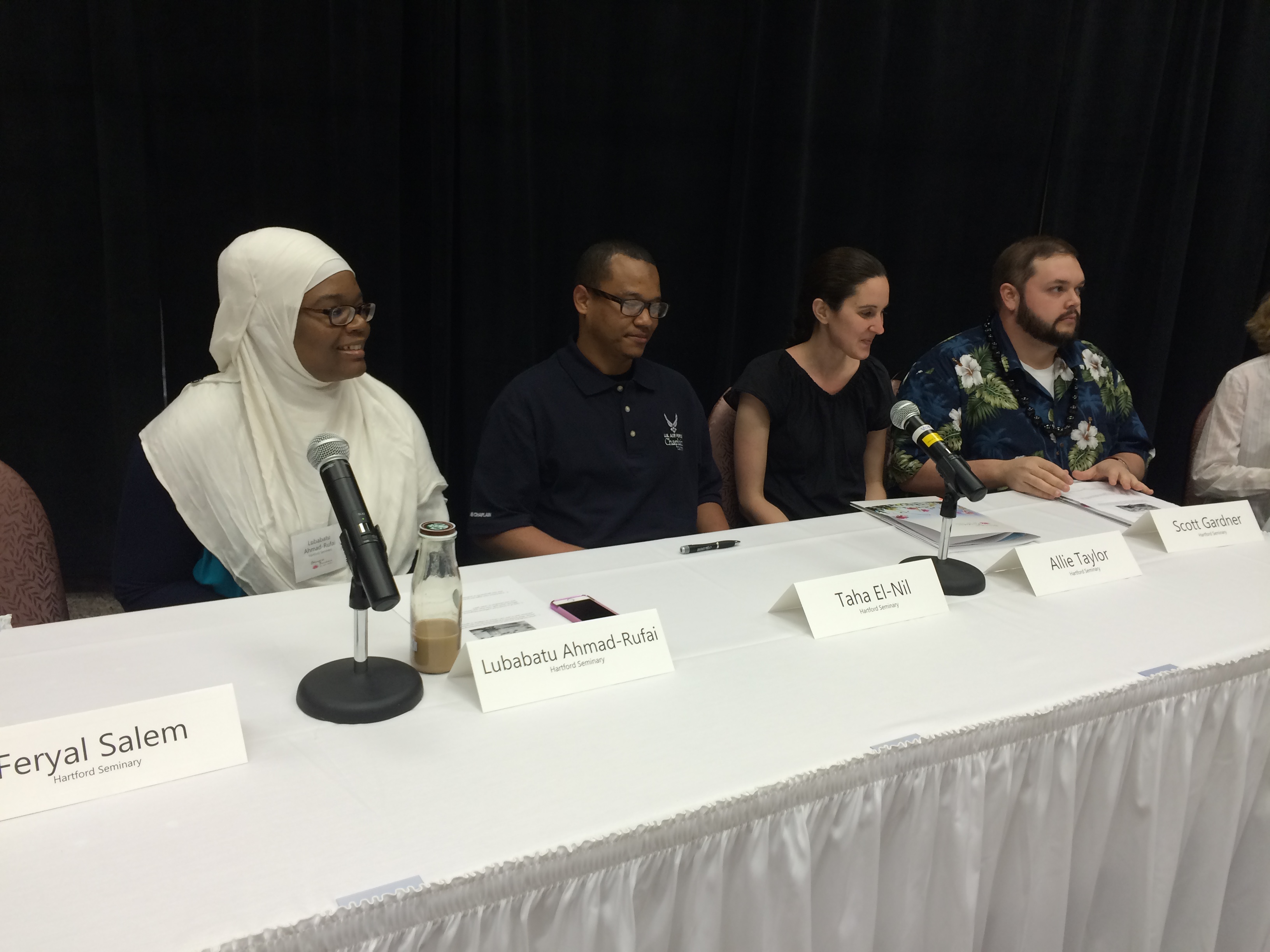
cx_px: 635
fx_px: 1064
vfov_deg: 48.2
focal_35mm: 29
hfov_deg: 61.7
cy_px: 476
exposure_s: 1/40
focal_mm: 4.15
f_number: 2.2
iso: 40
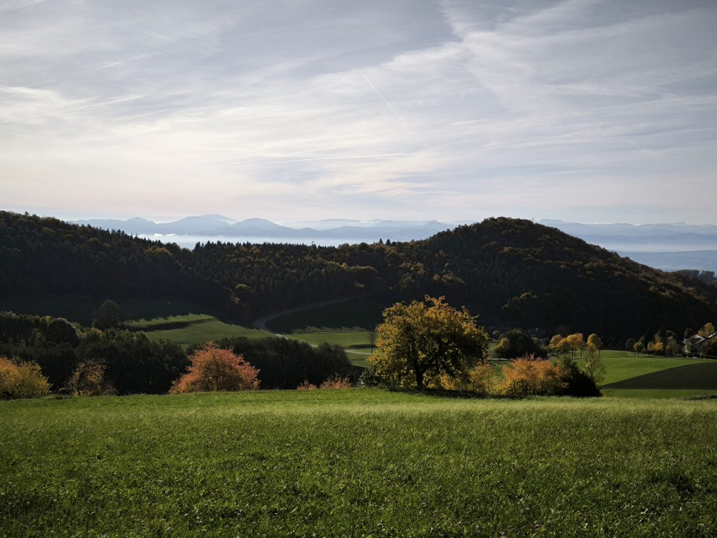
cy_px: 269
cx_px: 358
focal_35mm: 45
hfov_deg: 42.1
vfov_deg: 32.2
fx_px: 932
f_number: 1.9
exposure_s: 1/4800
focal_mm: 6.92
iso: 54
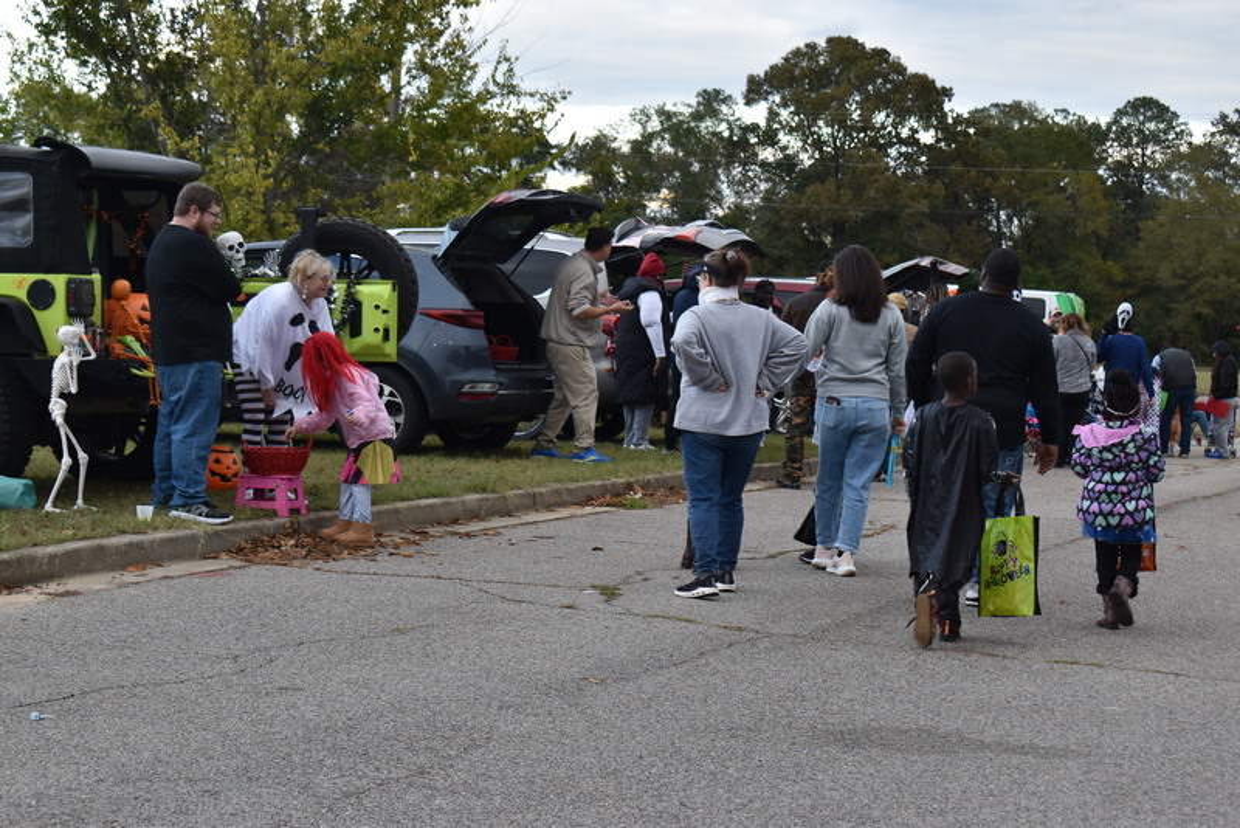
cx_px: 620
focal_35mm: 72
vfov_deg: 18.9
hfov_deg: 28.1
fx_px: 2481
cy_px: 414
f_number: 7.1
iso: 250
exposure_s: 1/80
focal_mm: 48
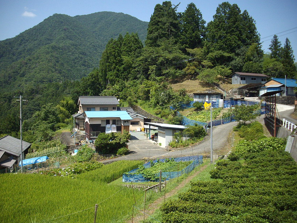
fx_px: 326
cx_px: 150
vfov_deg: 37.7
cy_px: 110
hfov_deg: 49.0
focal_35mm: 38
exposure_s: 1/250
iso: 80
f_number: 5.6
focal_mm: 6.2
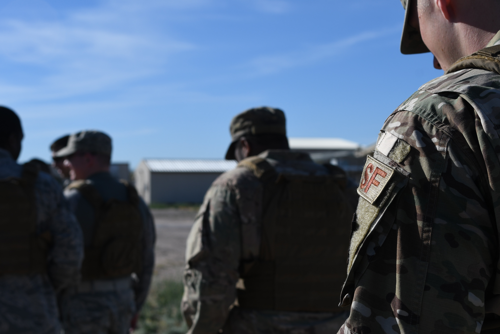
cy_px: 167
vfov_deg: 19.7
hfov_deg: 29.2
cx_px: 250
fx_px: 958
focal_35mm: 69
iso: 200
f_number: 5.6
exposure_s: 1/1600
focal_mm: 46
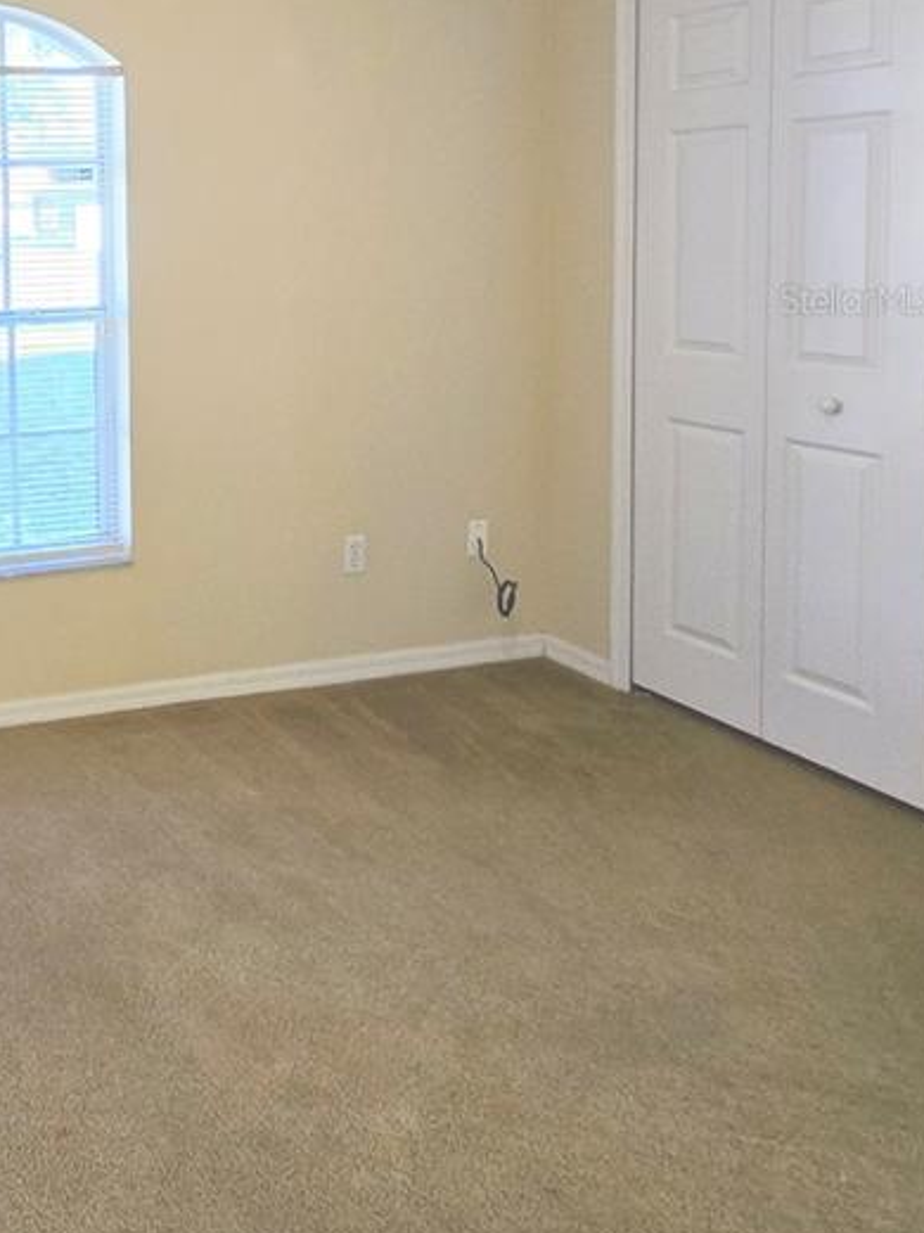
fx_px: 1068
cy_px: 299
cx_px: -118
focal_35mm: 30
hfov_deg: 38.0
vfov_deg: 56.8
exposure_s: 1/60
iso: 125
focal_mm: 1.7
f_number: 2.2
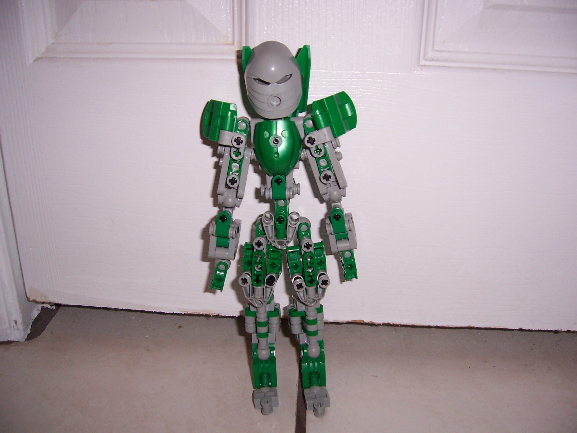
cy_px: 216
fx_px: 600
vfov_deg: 39.7
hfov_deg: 51.4
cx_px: 288
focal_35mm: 36
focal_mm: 6
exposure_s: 1/60
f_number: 3
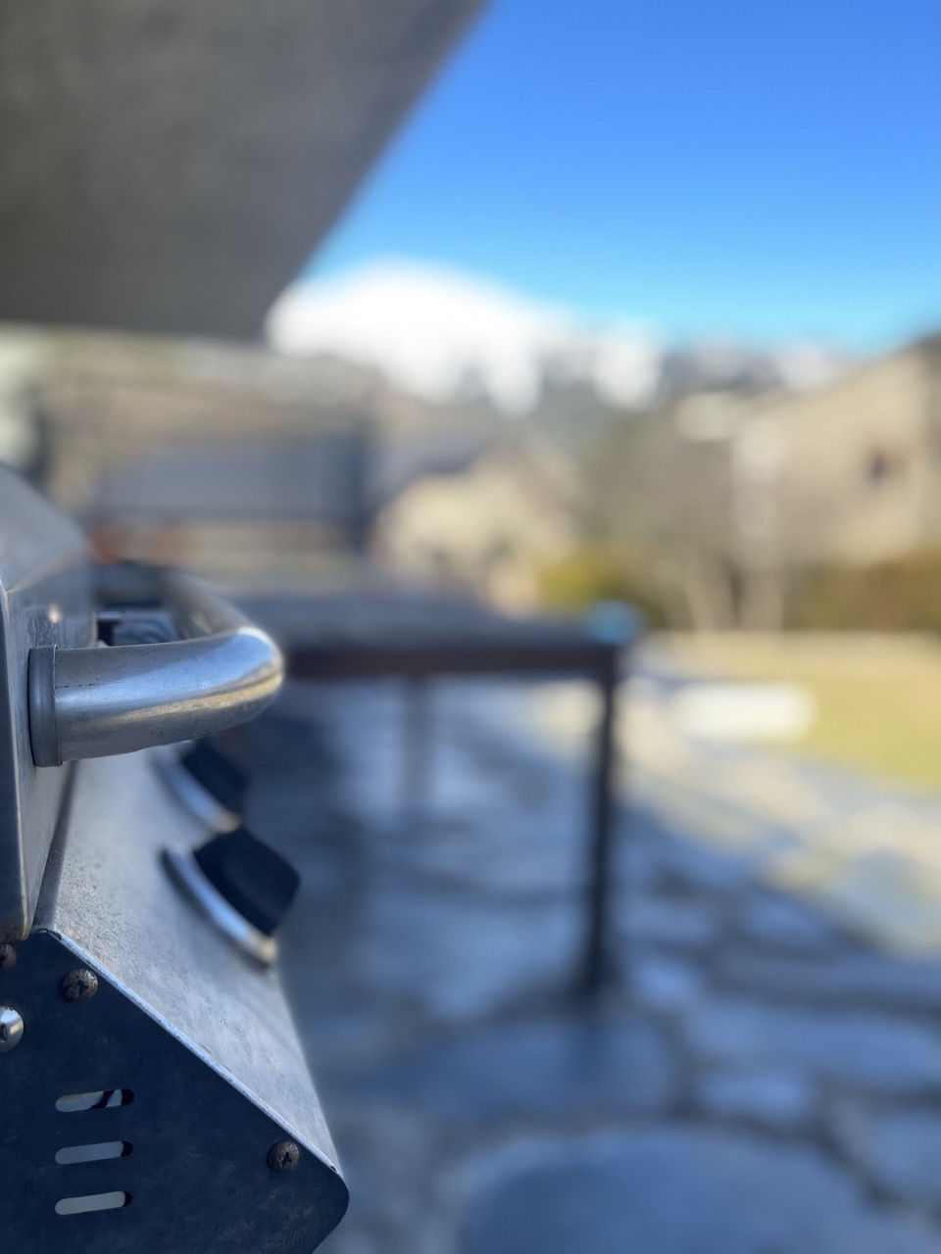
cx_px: 470
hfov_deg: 53.1
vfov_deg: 67.3
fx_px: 942
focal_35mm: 26
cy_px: 627
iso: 50
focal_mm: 5.1
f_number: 1.6
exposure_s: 1/362
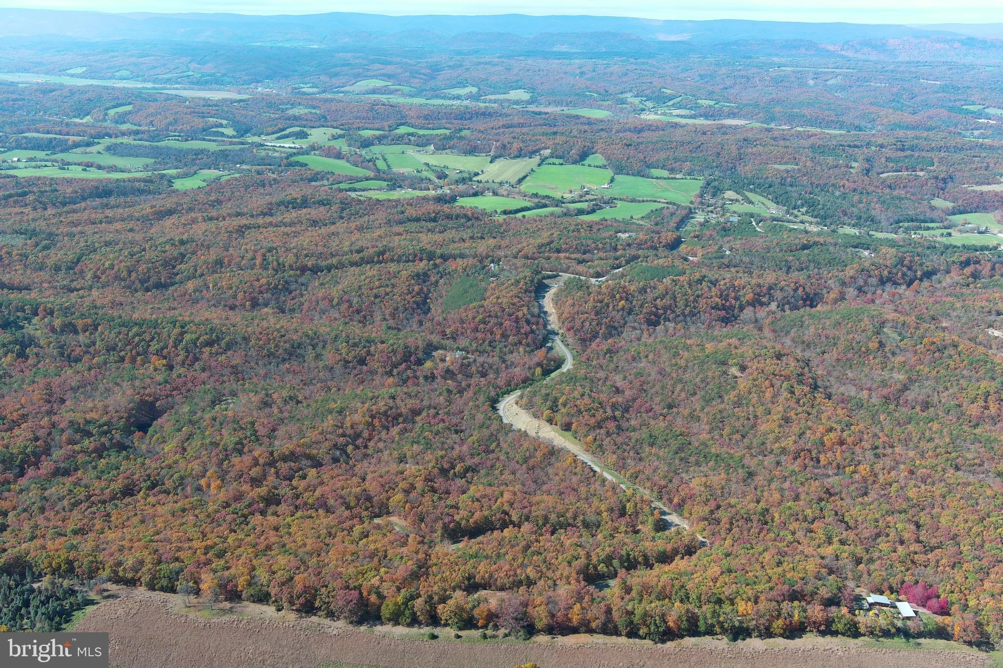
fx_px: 808
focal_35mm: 29
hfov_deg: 63.7
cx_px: 502
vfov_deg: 45.0
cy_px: 334
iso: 100
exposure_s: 1/514
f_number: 2.8
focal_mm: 10.57
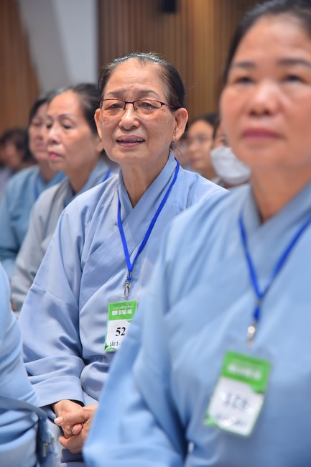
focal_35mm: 120
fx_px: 1556
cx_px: 156
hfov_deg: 11.4
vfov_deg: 17.1
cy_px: 234
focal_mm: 120
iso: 1250
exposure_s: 1/125
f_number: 4.5
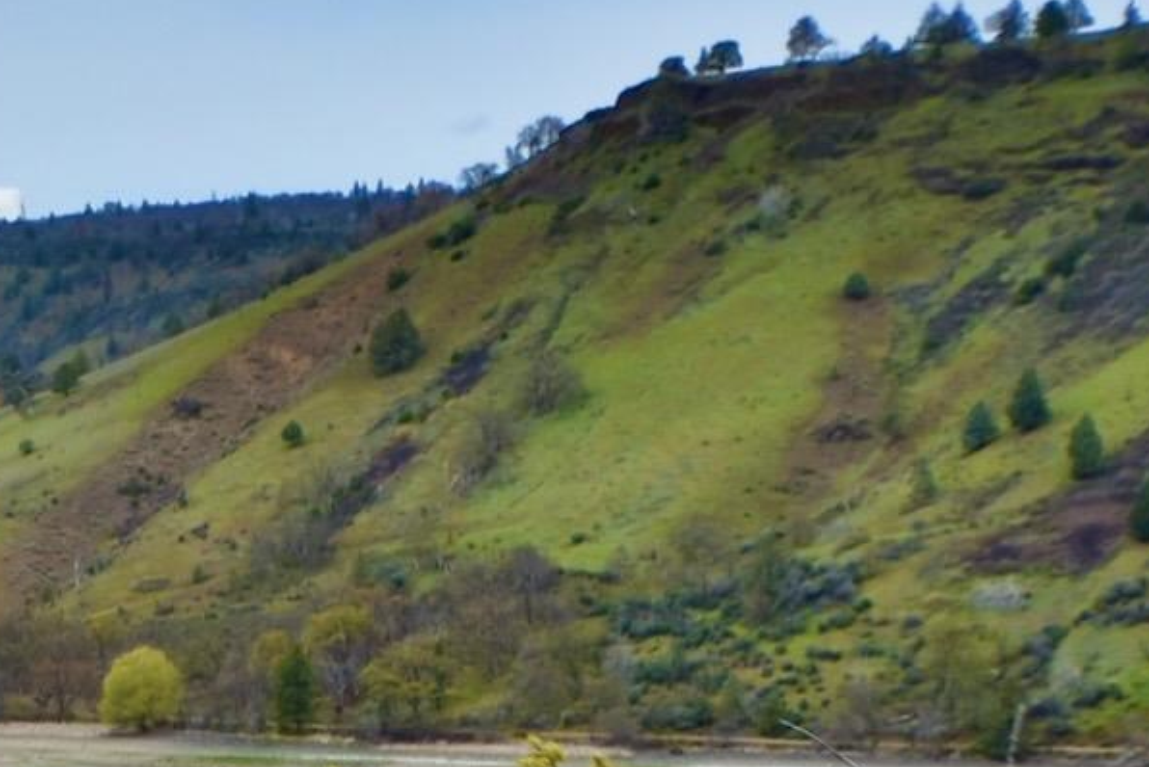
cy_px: 702
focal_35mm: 151
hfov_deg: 12.2
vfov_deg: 9.1
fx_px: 4822
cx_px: -1103
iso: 125
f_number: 8
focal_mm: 24
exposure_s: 1/250
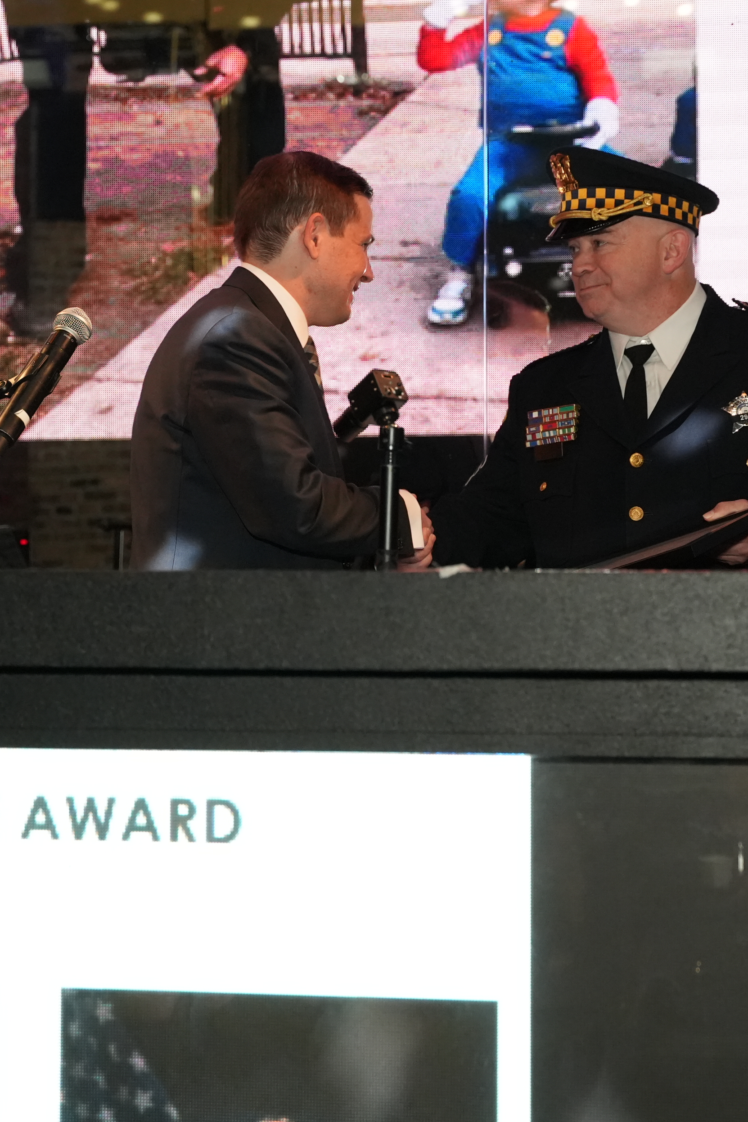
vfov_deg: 23.9
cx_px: 479
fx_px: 2650
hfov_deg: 16.0
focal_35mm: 85
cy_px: 446
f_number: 3.5
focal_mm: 46
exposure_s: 1/125
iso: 4000
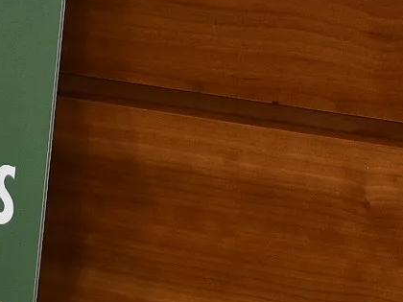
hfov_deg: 9.9
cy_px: -448
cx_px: 256
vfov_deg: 7.0
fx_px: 2317
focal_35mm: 199
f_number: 3.8
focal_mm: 23
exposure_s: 1/60
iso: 400
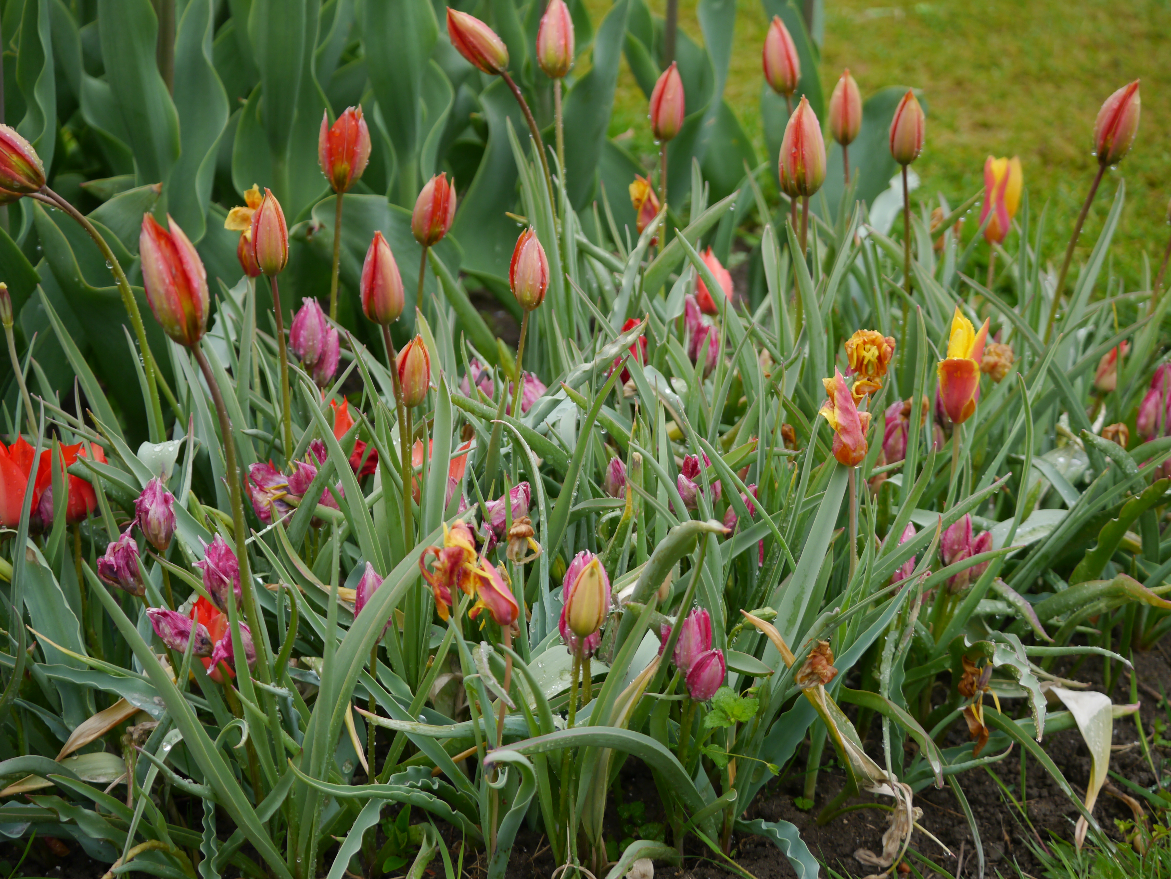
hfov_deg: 21.8
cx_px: 586
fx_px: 3046
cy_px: 440
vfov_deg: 16.4
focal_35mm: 90
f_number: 4
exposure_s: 1/100
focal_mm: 45
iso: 160
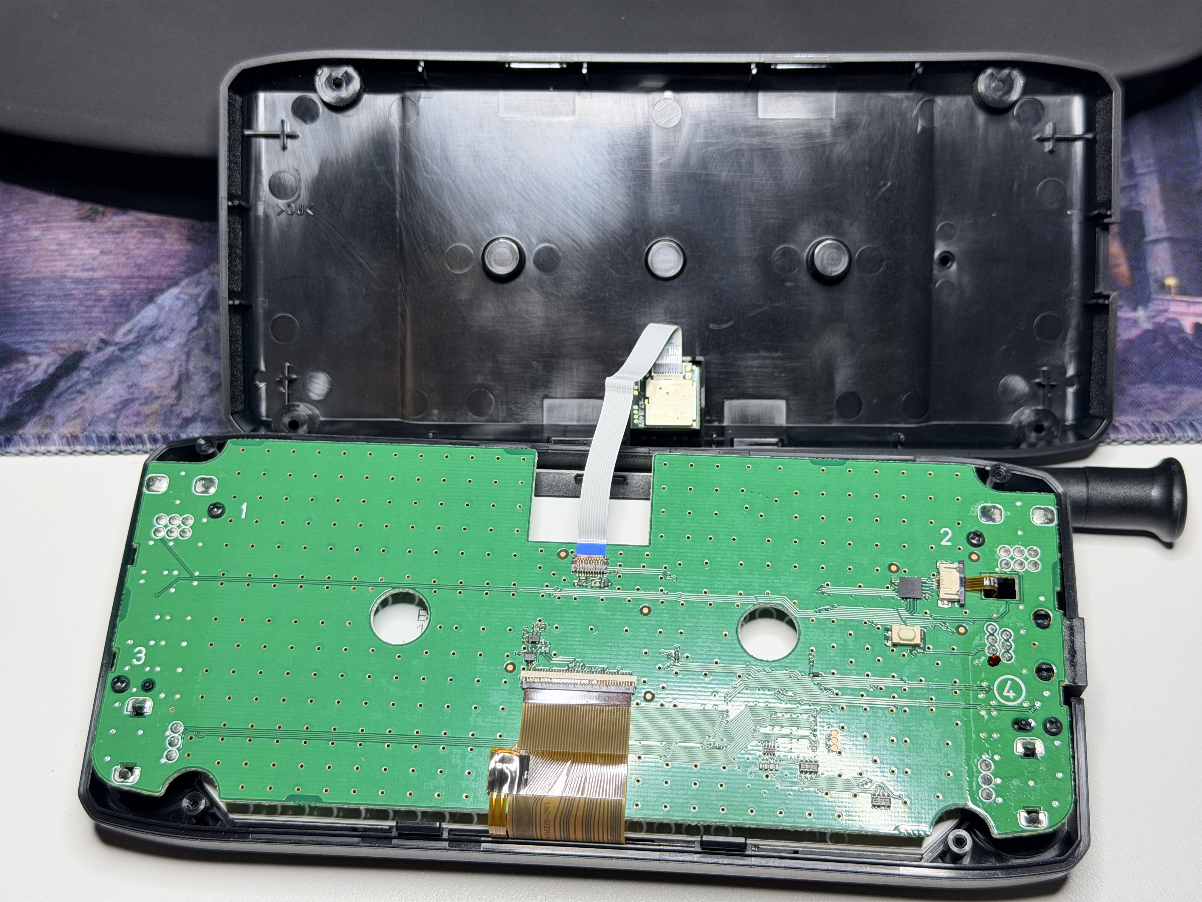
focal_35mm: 48
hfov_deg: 39.7
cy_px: 451
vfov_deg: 30.3
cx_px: 601
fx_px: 1667
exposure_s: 1/97
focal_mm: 6.76
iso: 100
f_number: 1.78
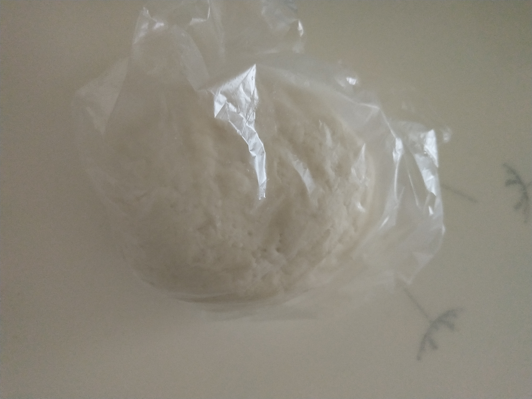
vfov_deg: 46.8
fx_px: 461
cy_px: 200
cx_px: 266
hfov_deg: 60.0
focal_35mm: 30
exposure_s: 1/33.3
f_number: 1.8
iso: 591
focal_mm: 3.95
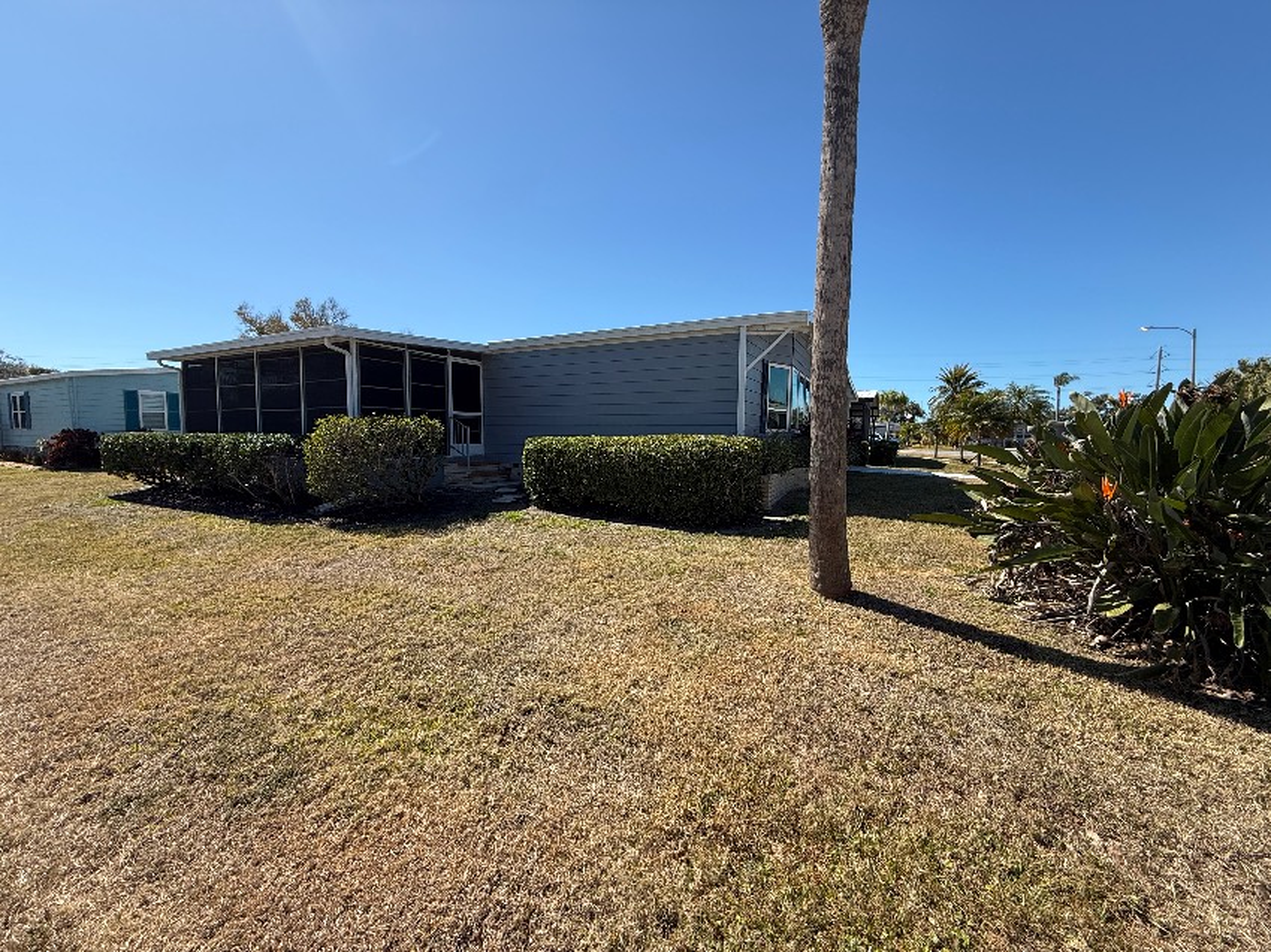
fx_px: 514
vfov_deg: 85.6
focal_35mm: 14
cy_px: 476
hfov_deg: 102.1
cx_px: 636
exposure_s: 1/1399
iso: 50
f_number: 2.2
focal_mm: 2.22
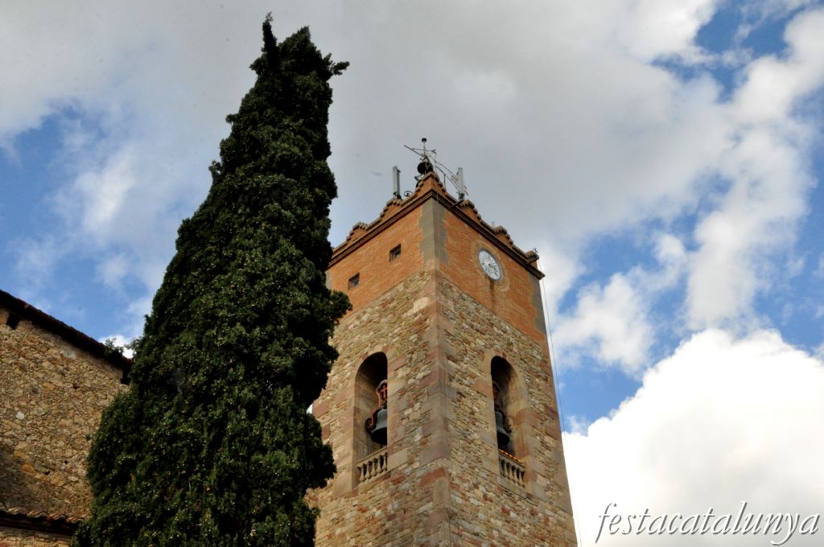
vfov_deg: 34.1
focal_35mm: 39
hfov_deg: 49.6
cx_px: 412
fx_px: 892
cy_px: 274
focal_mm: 26
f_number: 25
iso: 1600
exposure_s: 1/200
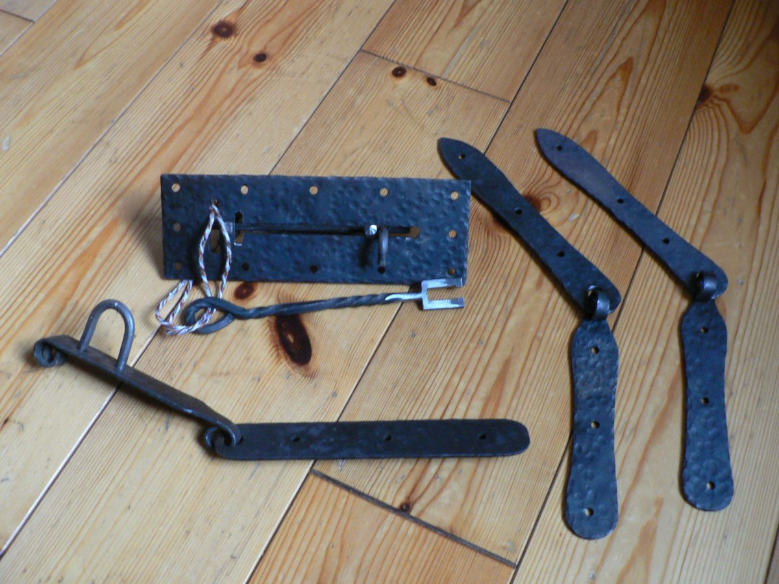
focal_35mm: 36
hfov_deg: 51.4
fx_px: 810
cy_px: 292
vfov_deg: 39.7
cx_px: 390
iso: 200
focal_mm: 6
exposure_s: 1/4
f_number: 2.8
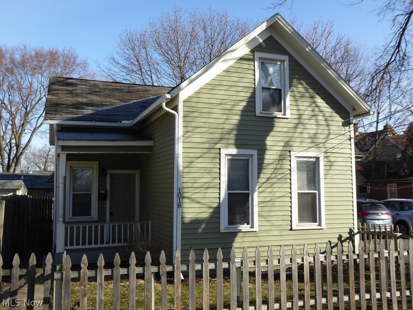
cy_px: 155
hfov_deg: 51.4
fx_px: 430
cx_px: 206
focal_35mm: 36
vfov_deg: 39.7
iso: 80
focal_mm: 6.3
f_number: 3.7
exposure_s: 1/400
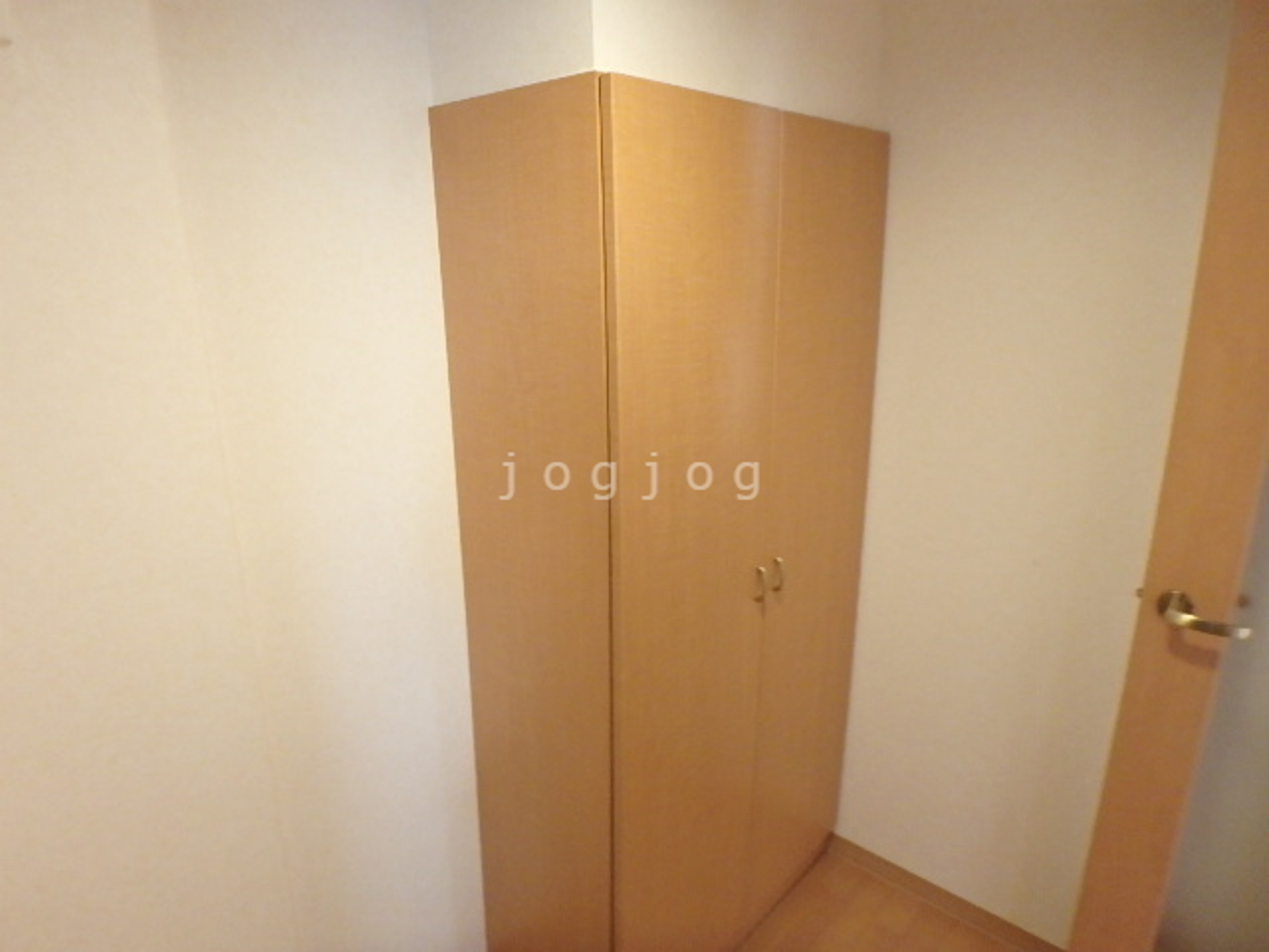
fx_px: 770
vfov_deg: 63.4
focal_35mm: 21
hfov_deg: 79.0
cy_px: 476
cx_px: 634
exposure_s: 1/30
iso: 640
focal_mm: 3.7
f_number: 3.5
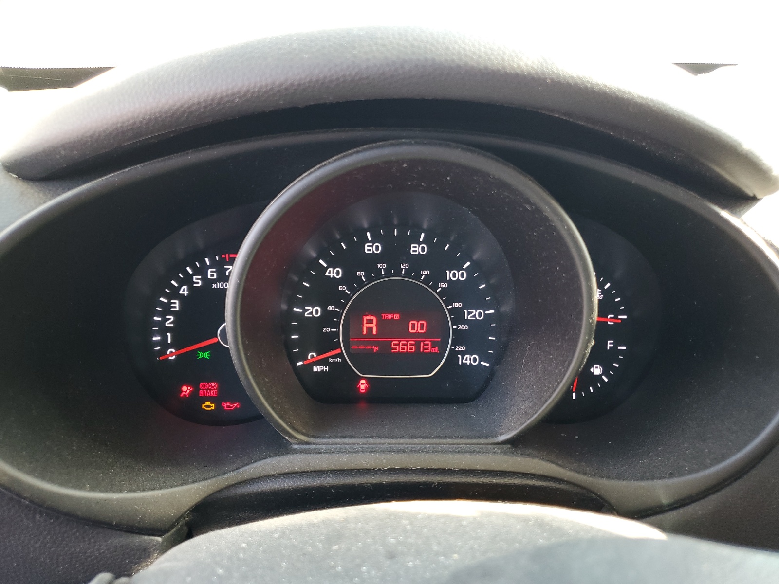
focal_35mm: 26
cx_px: 390
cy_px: 292
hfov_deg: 67.3
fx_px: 585
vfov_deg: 53.1
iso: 81
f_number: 1.5
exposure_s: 1/60.2
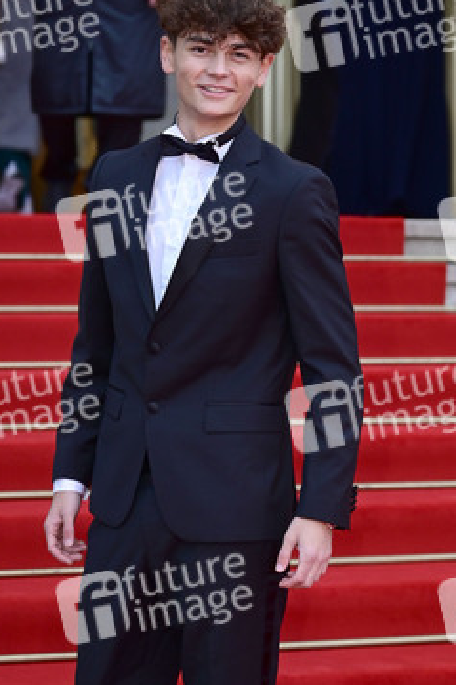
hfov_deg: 17.5
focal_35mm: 78
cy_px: 313
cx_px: 210
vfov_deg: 26.0
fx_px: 1483
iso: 1000
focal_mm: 70
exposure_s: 1/200
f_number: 3.2
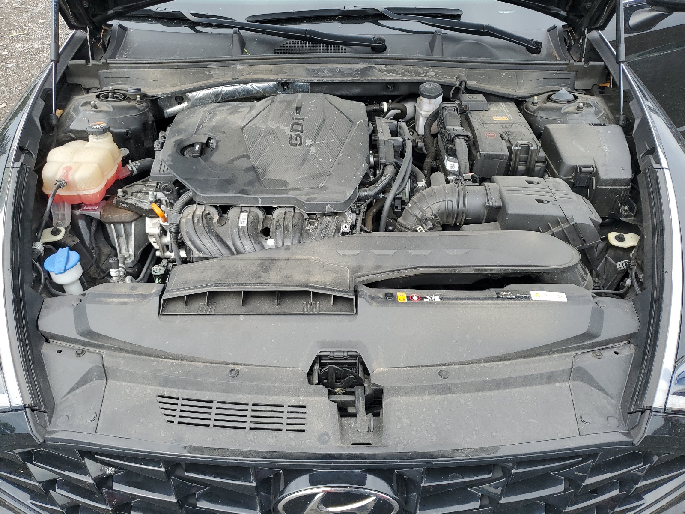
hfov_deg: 67.3
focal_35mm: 26
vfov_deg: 53.1
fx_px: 515
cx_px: 342
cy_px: 257
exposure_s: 1/667
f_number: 1.5
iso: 50
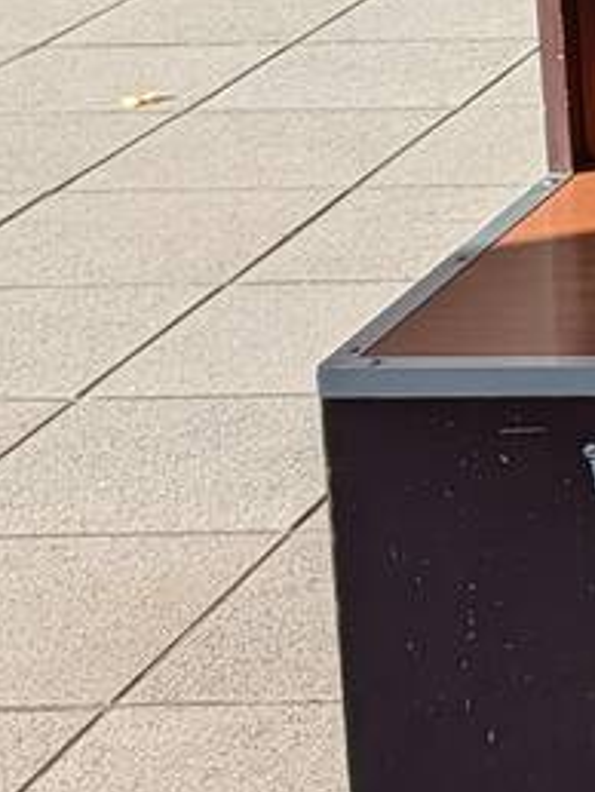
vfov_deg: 12.7
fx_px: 3409
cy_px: -282
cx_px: 1787
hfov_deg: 8.4
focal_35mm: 149
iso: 22
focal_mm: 6.9
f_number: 1.68
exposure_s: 1/4926
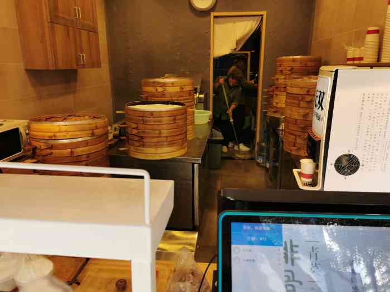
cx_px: 195
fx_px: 304
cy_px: 146
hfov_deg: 65.3
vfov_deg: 51.4
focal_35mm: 27
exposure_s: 1/116
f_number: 1.8
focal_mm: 5.58
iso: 50
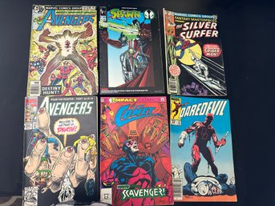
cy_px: 103
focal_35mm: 24
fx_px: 191
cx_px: 138
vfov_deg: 56.8
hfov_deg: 71.6
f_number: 1.78
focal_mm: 6.86
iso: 500
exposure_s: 1/60
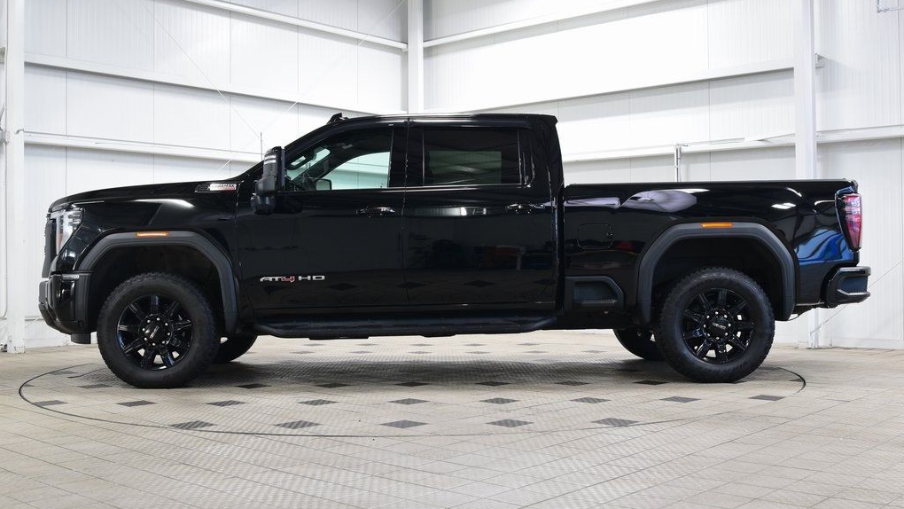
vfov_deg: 29.0
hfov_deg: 49.4
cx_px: 452
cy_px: 258
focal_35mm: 41
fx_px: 983
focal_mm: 26
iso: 720
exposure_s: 1/15
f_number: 6.3
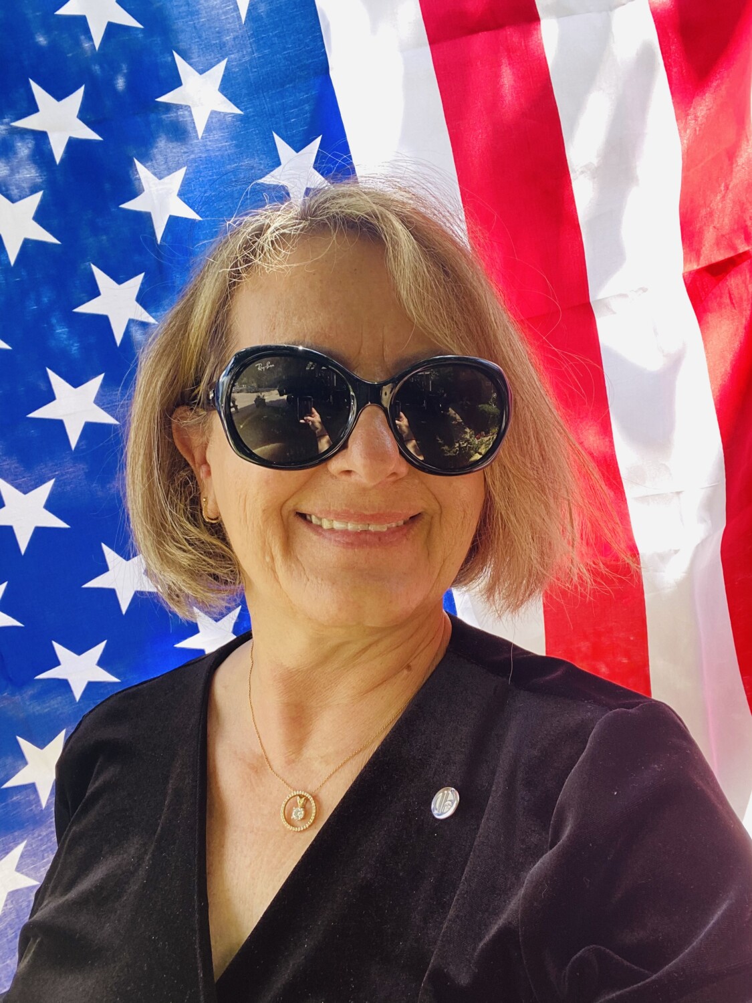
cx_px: 376
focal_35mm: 30
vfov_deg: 60.0
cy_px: 502
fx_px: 869
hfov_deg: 46.8
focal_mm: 2.71
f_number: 2.2
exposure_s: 1/122
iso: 50
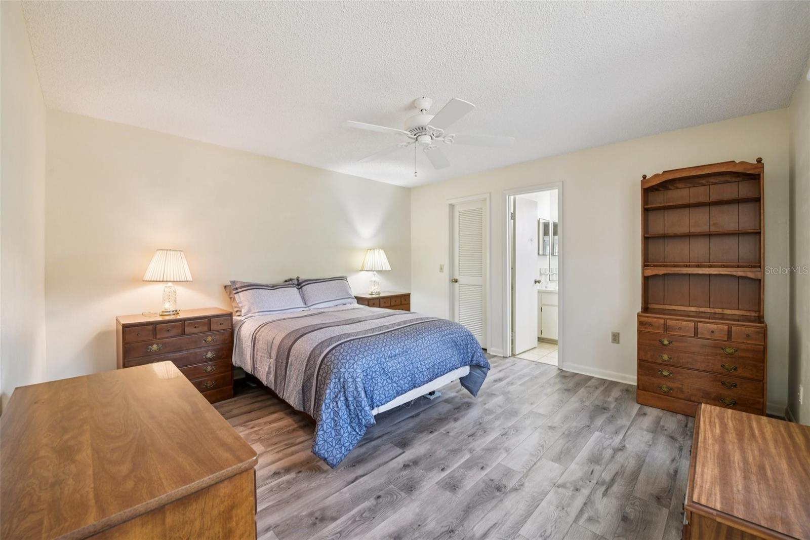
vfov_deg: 81.2
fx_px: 315
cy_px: 270
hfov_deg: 104.3
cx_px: 405
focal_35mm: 14
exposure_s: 1/4
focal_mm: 14
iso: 400
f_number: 8
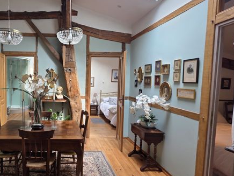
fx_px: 142
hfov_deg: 74.6
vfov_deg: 63.4
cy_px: 92
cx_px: 65
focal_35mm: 21
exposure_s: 1/100
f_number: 1.9
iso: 64
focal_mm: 2.2
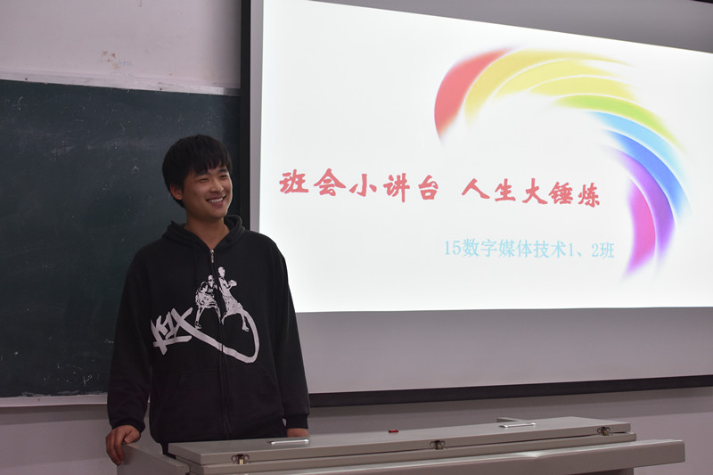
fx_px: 1040
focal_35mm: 52
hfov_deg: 37.9
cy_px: 238
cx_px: 356
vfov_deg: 25.7
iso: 800
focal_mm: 35
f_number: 4.5
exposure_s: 1/80
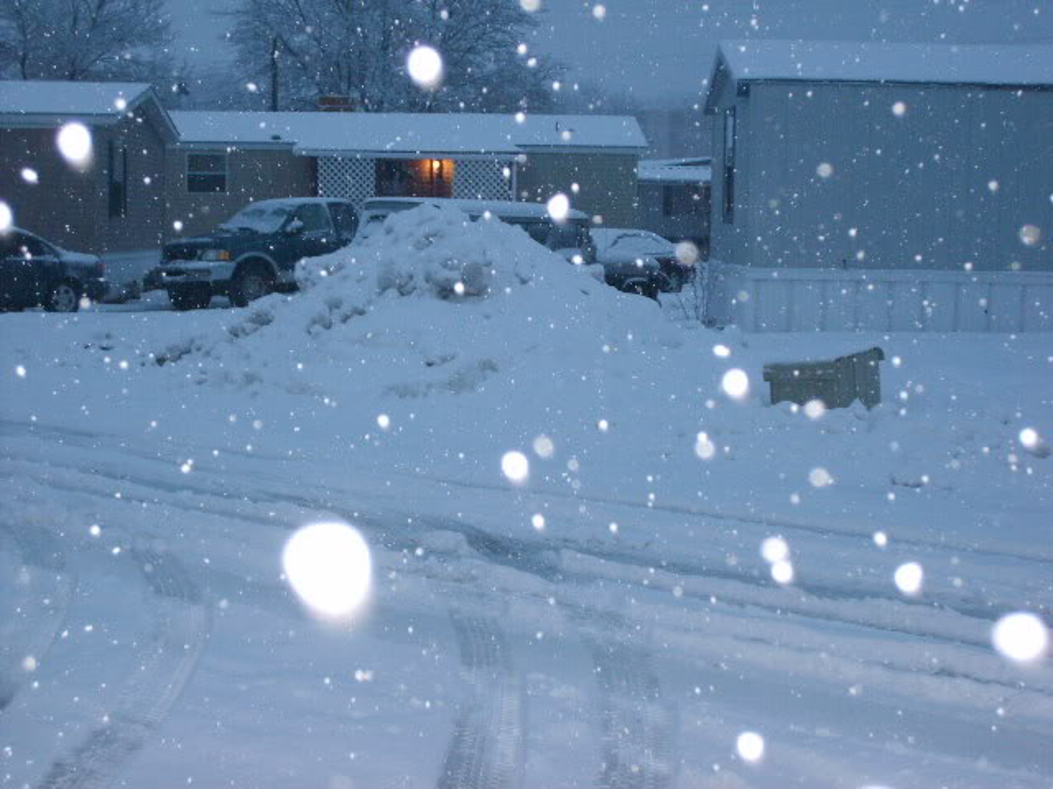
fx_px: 1856
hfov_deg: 31.7
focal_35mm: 61
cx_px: 526
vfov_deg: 24.0
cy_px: 394
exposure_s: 1/45
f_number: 3.6
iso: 277
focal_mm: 10.3
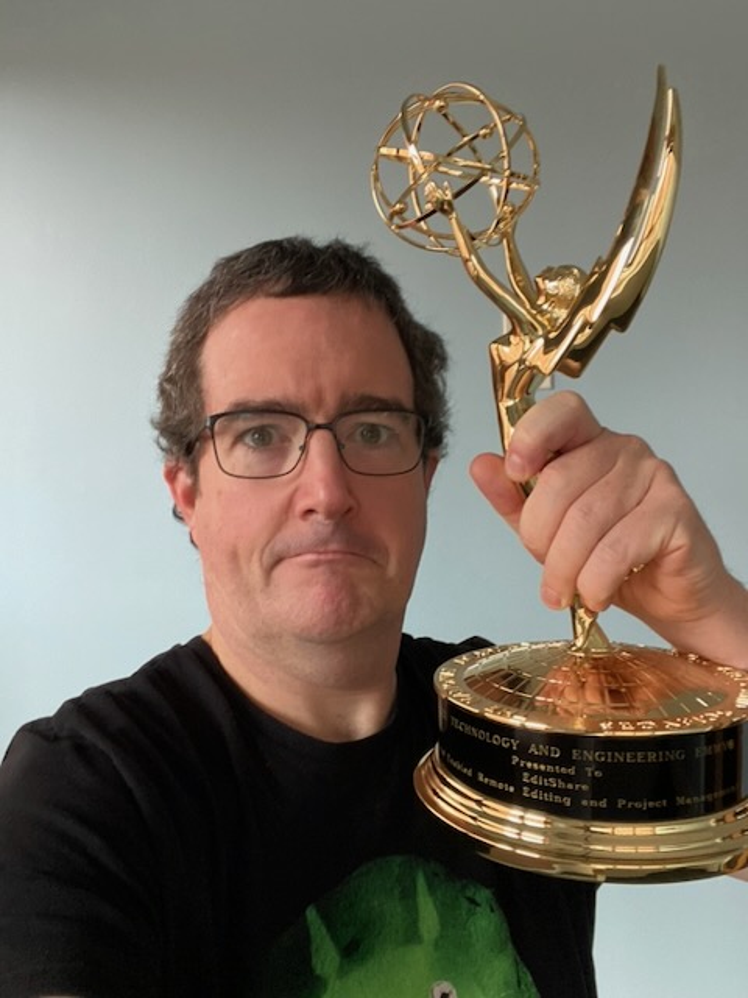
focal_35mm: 30
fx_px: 864
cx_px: 374
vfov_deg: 60.0
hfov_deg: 46.8
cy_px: 499
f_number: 2.2
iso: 250
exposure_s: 1/60
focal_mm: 2.71
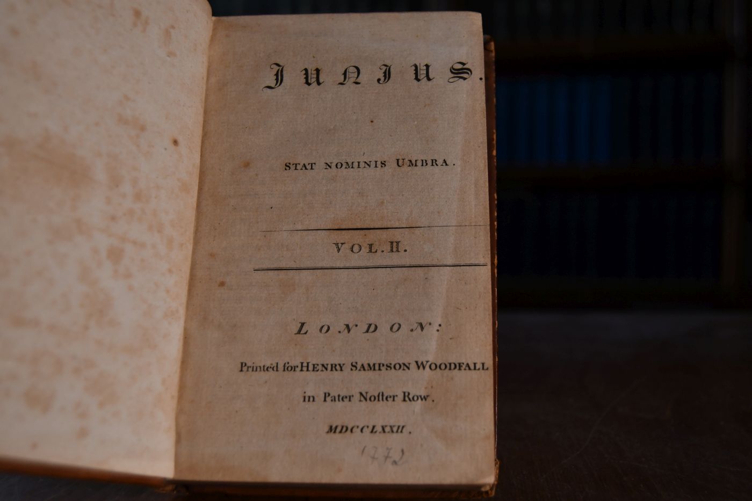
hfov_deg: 43.6
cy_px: 250
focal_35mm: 45
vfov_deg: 29.9
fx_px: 940
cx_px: 376
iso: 400
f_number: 5
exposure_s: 1/250
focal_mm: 30
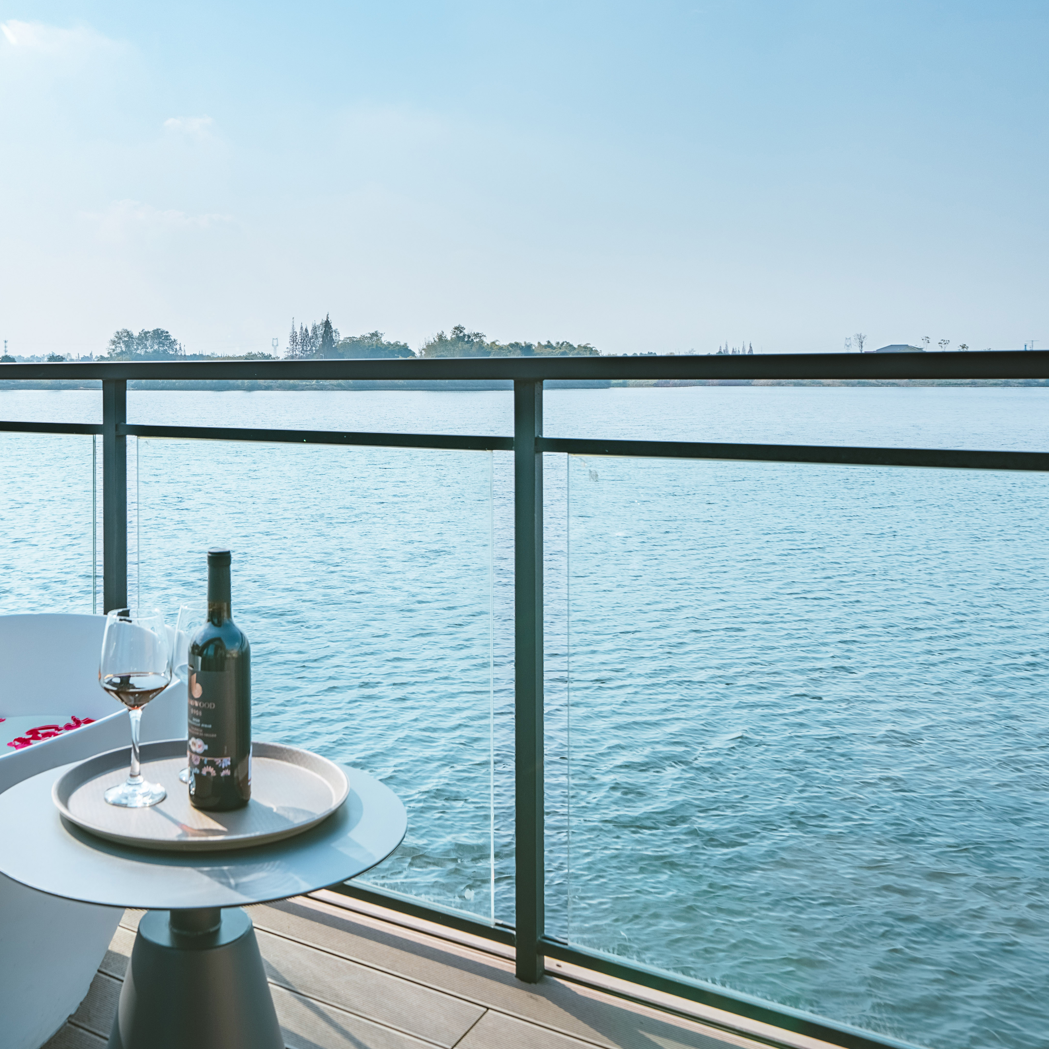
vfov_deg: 51.9
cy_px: 387
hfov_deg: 50.6
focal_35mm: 31
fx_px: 1063
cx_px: 275
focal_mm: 19
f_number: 9.5
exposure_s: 1/8000
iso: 200
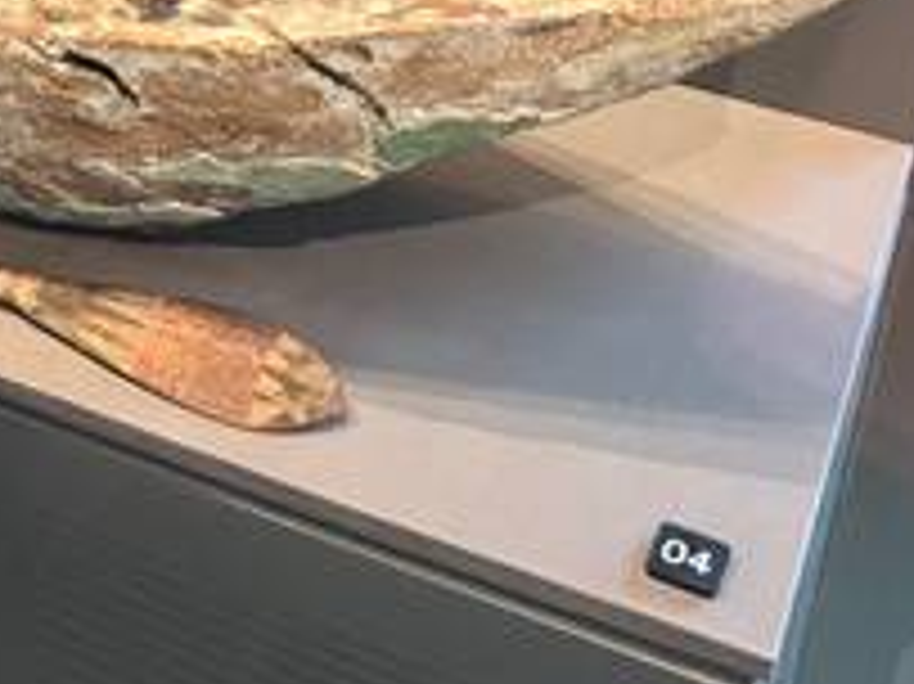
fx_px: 2243
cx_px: -216
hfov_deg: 21.2
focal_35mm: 85
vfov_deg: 16.2
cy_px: -261
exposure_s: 1/50
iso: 800
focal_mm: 6.76
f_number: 1.78
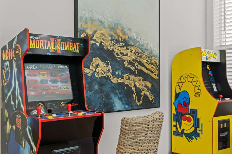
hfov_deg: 43.6
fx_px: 290
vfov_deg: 29.9
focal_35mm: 45
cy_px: 77
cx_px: 116
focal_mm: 30
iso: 400
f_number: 4
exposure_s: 1/125
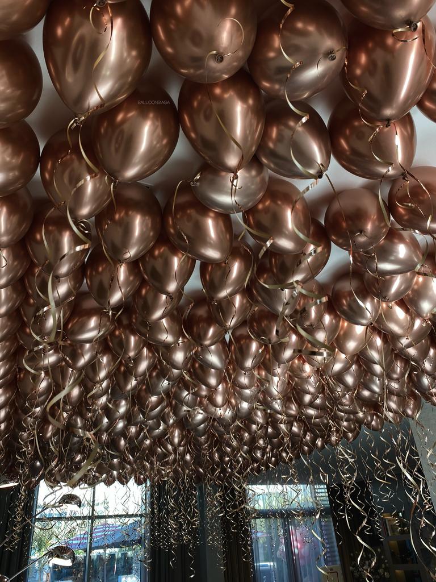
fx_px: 437
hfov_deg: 53.1
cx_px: 218
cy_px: 291
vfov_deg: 67.3
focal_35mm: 26
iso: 50
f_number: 1.8
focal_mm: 4.25
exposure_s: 1/100
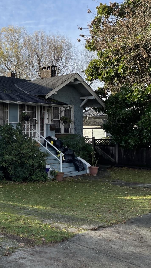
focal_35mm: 46
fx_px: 328
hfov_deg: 24.0
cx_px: -21
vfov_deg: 44.6
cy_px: 127
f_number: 1.6
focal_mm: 5.1
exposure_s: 1/1795
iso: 32
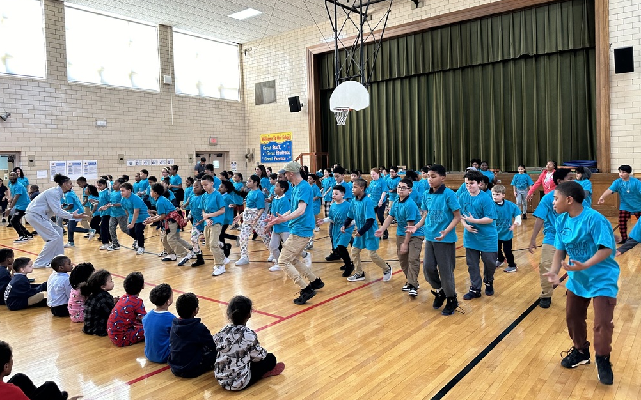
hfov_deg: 70.4
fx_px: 454
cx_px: 319
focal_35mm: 26
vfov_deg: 47.5
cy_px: 174
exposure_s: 1/60
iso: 160
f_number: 1.78
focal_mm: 6.86
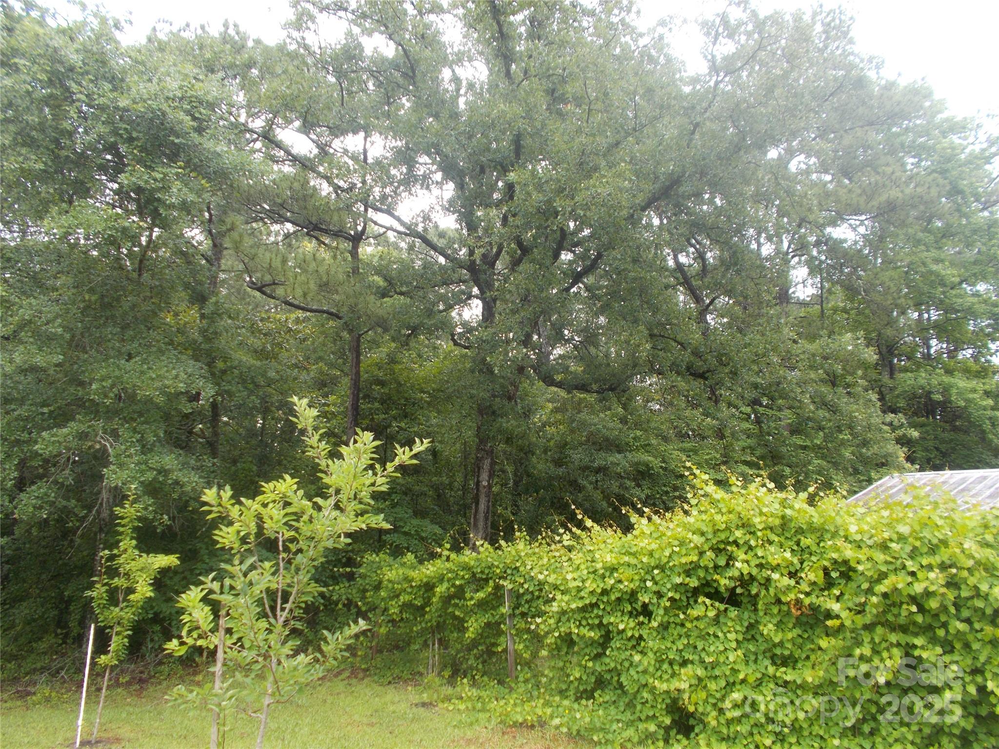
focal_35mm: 26
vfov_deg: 53.1
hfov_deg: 67.3
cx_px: 500
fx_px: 750
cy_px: 374
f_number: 3.2
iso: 80
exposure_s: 1/80
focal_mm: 4.6
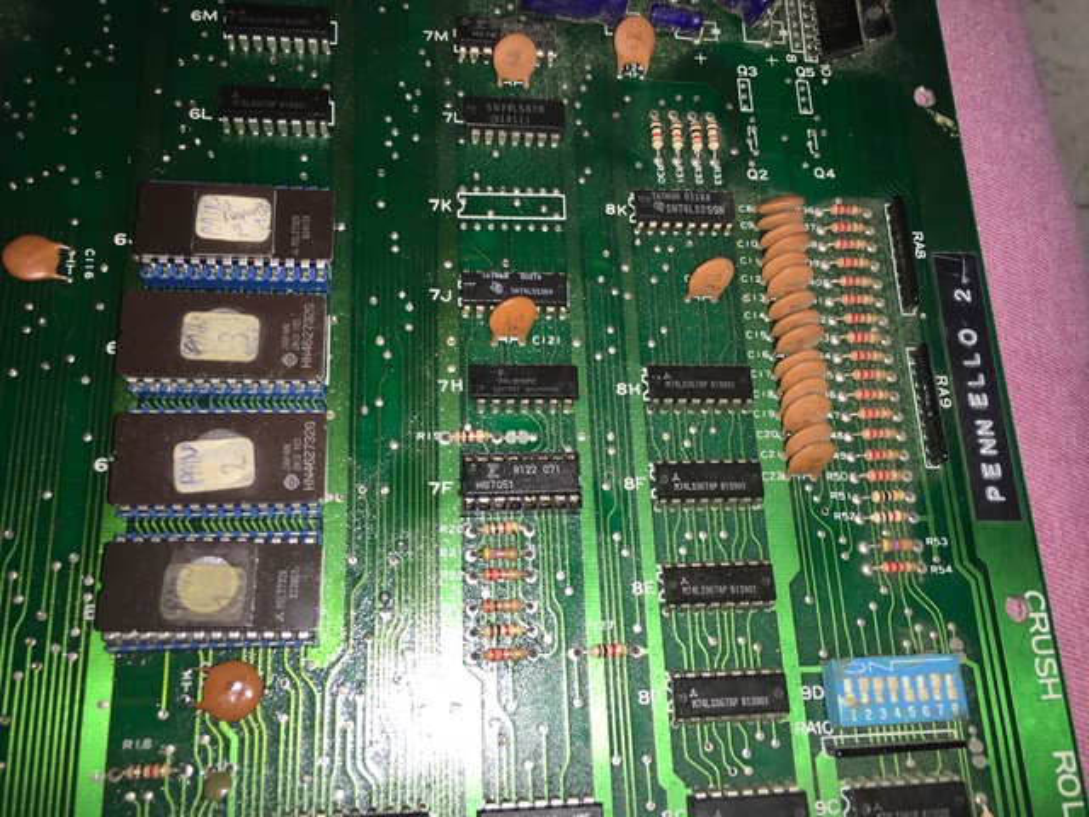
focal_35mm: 29
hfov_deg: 61.7
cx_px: 544
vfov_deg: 48.2
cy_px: 408
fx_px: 912
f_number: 2.2
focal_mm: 4.15
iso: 25
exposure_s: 1/53
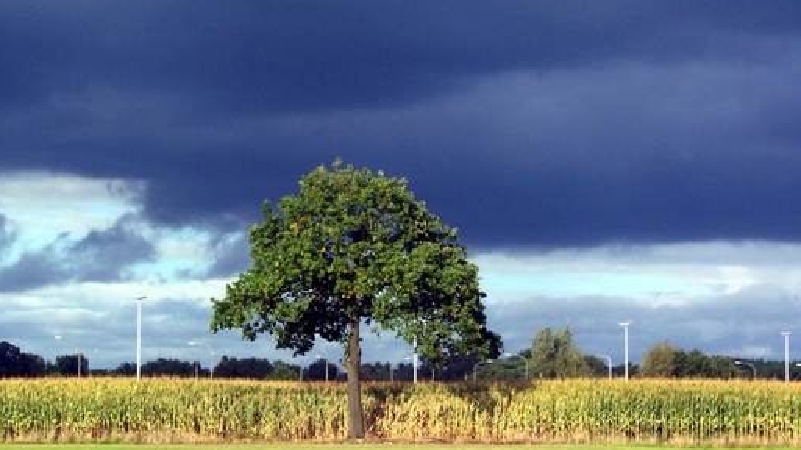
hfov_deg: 17.2
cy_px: 198
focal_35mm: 125
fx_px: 2654
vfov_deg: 9.7
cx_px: 336
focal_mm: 16.8
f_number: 9.5
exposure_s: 1/180
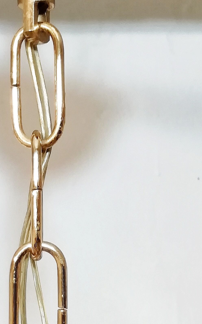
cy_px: 169
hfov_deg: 18.0
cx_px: 64
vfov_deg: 28.6
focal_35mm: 72
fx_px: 634
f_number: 2.2
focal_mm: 3.46
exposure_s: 1/33.3
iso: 80
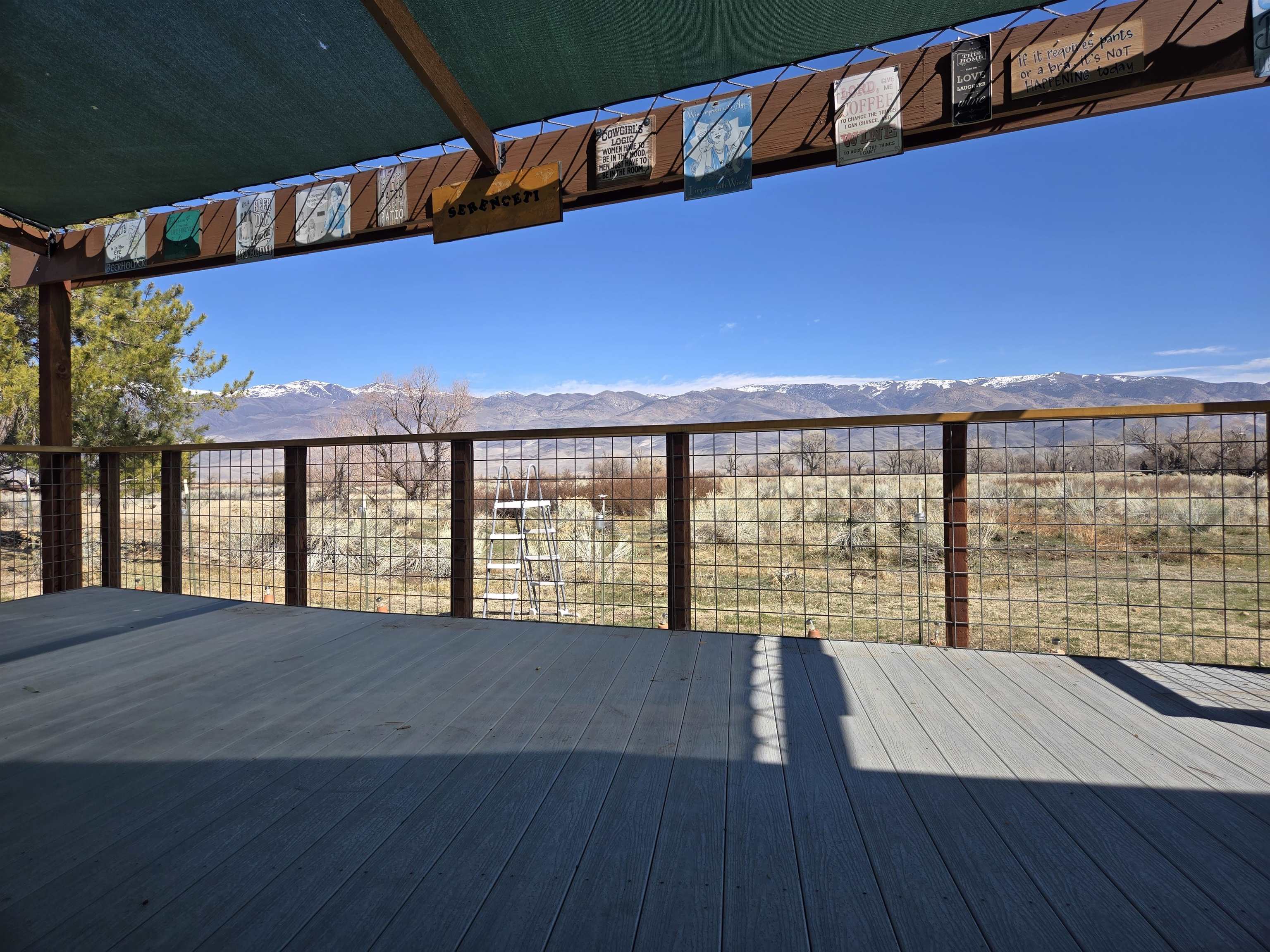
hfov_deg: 73.9
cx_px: 635
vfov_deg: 58.9
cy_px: 476
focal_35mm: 23
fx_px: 844
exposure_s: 1/1636
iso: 25
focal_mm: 5.4
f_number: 1.8
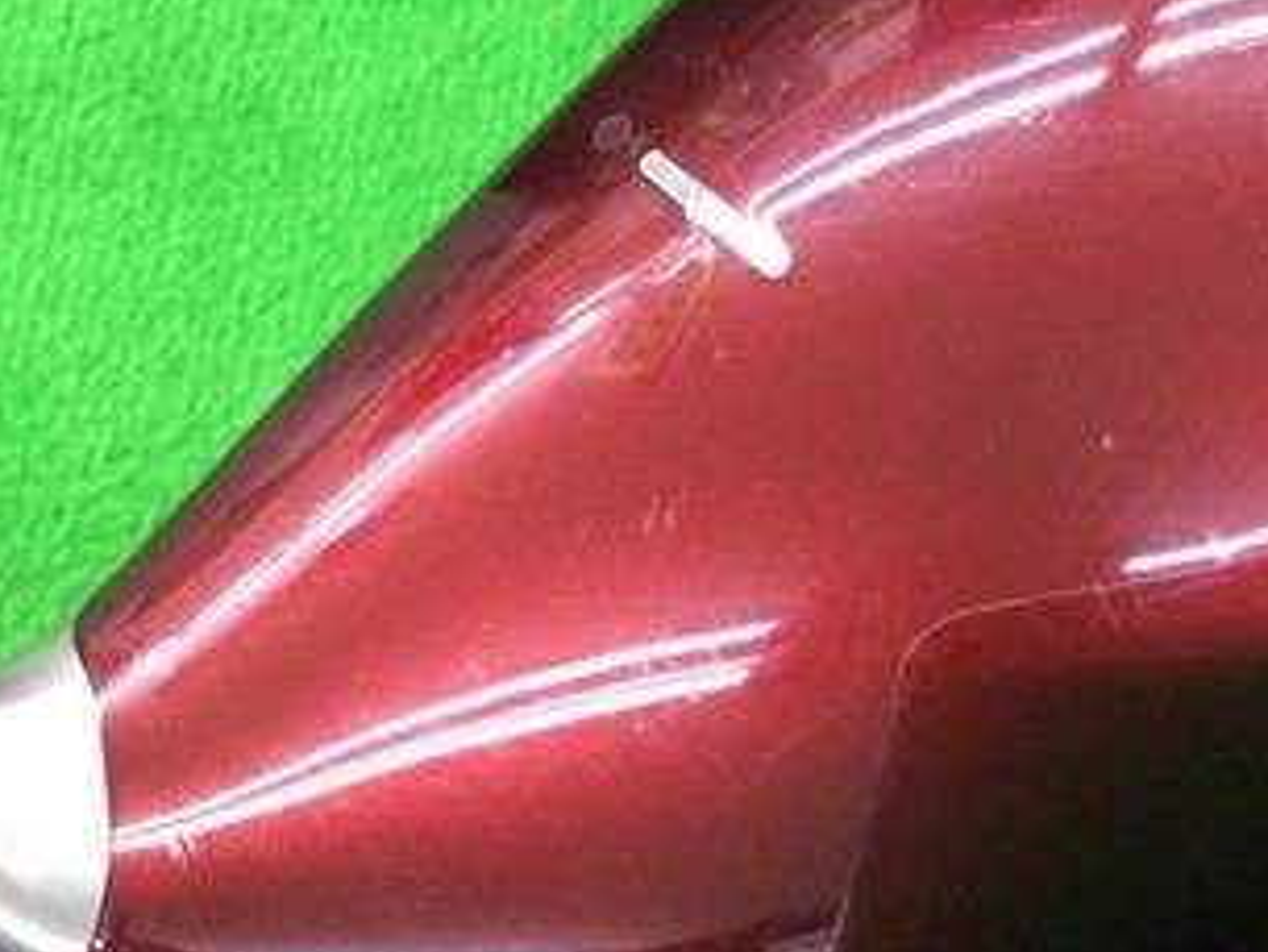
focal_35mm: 65
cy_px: 387
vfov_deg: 22.6
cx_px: 881
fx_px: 2382
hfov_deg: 29.5
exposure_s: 1/20
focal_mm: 3.3
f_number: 2.4
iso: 200
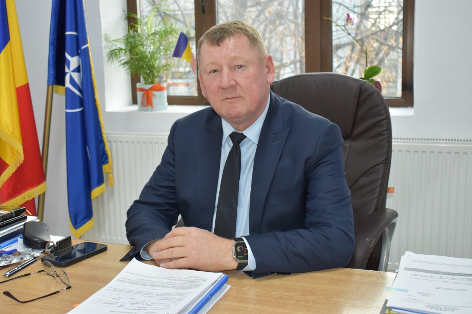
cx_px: 236
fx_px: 590
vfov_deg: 29.9
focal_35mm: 45
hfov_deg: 43.6
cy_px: 157
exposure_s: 1/100
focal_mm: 30
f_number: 5
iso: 800
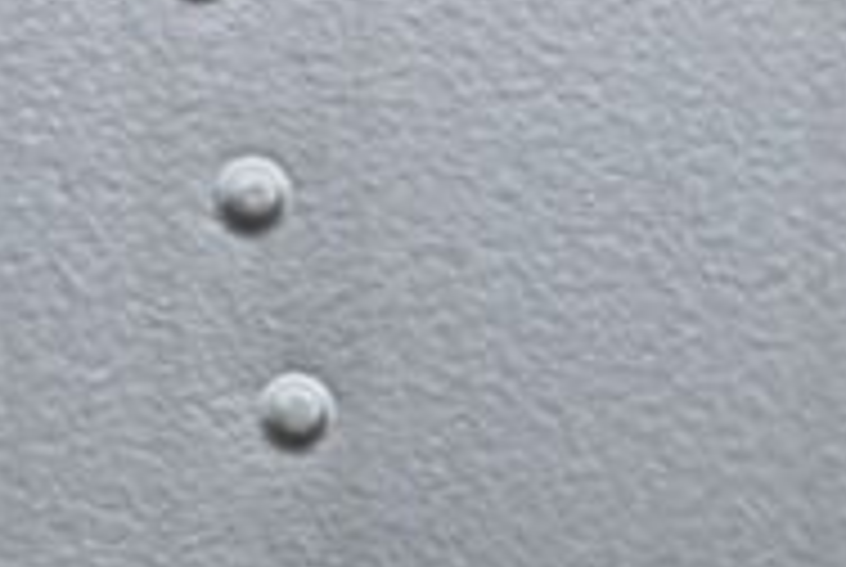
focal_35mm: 561
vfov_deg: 2.4
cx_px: 270
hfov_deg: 3.7
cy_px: 1888
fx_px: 13214
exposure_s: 1/320
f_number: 9
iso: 200
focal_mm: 55
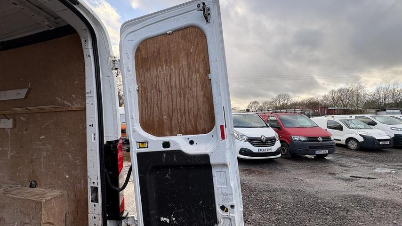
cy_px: 117
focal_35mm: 16
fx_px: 171
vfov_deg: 67.0
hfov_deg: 99.3
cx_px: 193
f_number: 2.2
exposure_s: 1/253
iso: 40
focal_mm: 2.22
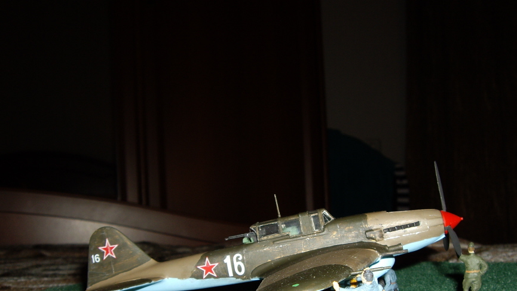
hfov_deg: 42.0
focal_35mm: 49
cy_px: 216
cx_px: 286
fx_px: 672
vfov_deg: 24.2
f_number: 4.3
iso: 50
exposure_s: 1/40
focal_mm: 6.2
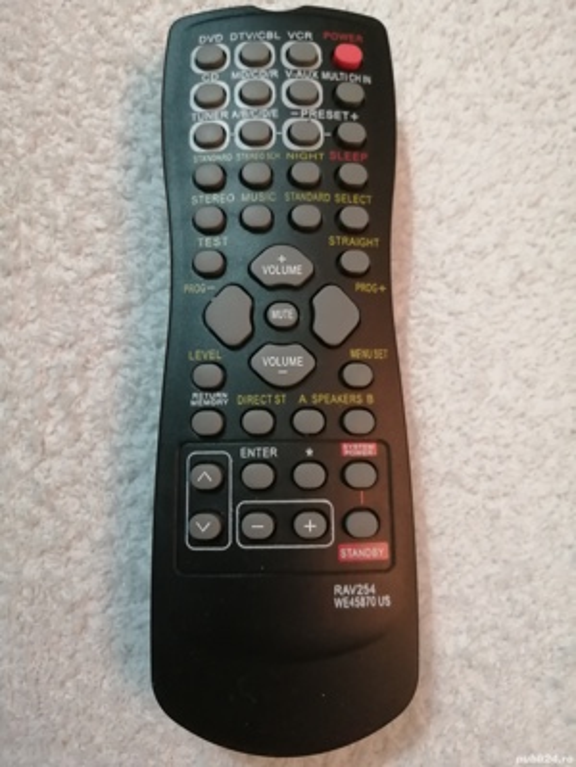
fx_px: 577
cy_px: 384
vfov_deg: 67.3
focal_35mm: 26
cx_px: 288
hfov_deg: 53.1
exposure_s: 1/20
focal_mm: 3.6
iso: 400
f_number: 1.8
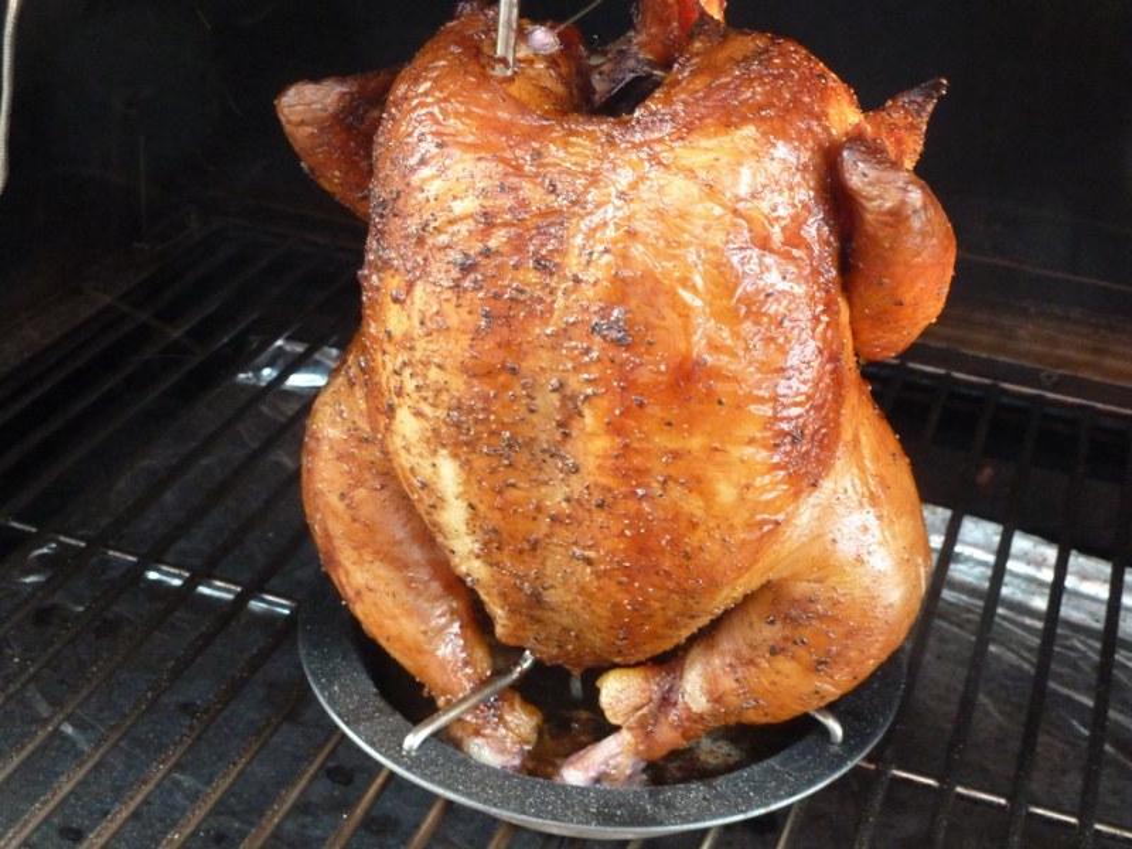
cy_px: 424
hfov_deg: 36.8
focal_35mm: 52
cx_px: 566
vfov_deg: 28.0
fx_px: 1700
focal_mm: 8.5
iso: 800
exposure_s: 1/20
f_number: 3.8
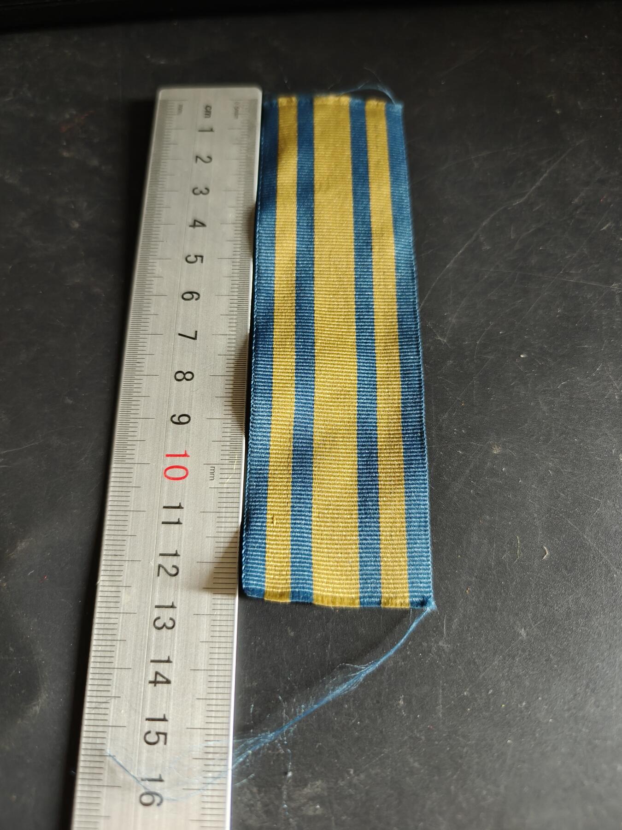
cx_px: 311
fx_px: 551
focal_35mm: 23
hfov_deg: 58.9
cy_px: 415
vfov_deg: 73.9
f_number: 1.6
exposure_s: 1/96.7
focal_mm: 6.06
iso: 800
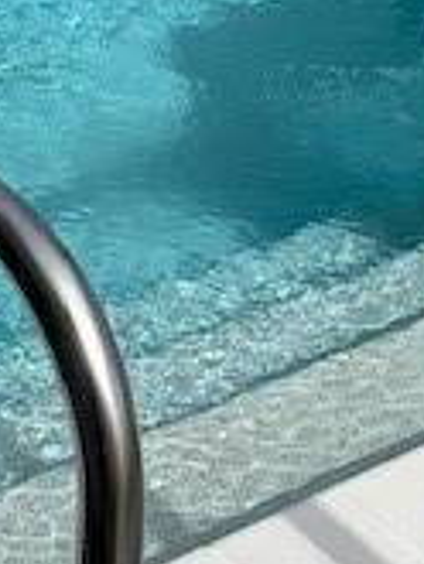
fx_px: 1647
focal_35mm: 101
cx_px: -75
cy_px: -65
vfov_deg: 18.6
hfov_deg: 14.2
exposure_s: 1/2421
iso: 25
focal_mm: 4.25
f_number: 1.8
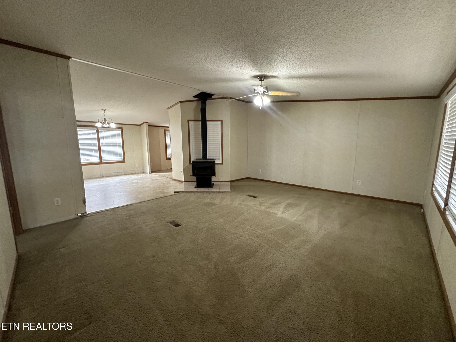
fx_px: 184
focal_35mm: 14
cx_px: 228
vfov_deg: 85.7
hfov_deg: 102.1
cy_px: 171
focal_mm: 2.22
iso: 320
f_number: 2.2
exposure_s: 1/60
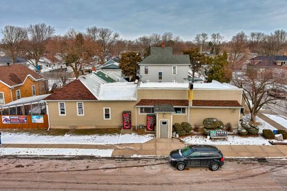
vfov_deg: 44.9
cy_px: 96
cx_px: 144
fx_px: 231
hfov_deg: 63.7
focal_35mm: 29
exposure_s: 1/464
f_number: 2.8
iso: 105
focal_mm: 10.6
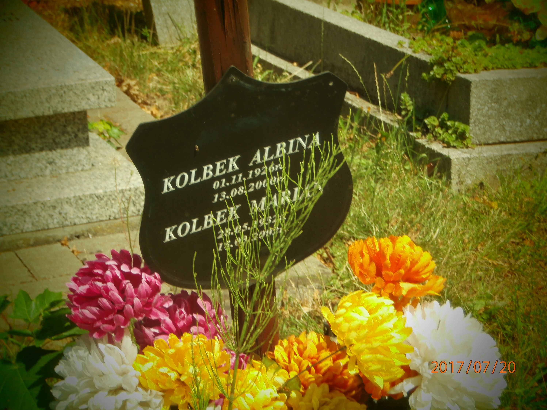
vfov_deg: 13.5
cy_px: 205
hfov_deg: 17.9
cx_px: 274
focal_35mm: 110
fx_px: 1738
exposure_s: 1/250
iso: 100
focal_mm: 19.54
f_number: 5.4
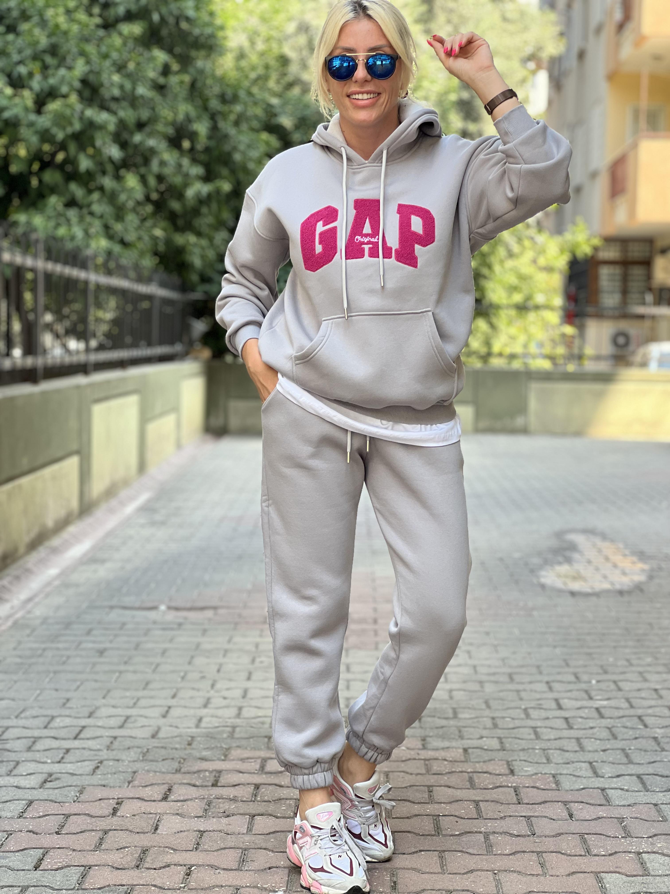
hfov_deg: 19.1
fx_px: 1987
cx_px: 335
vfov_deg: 25.3
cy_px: 447
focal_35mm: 77
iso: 50
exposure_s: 1/121
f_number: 2.8
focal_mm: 9
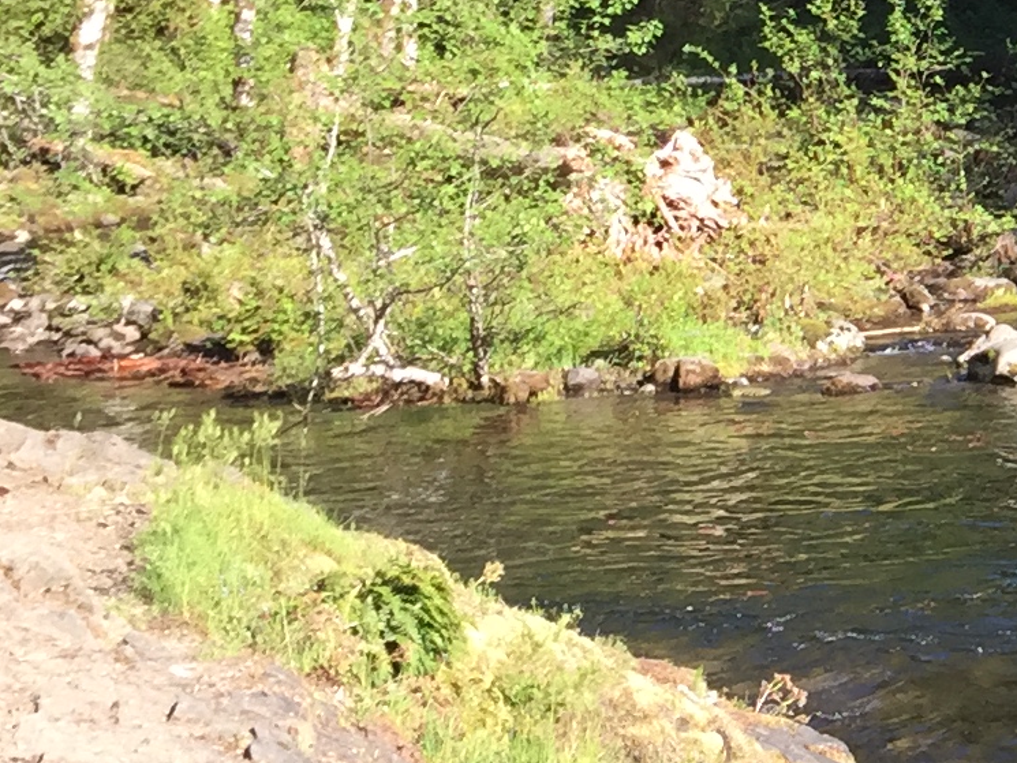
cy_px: 214
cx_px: 1985
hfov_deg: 13.5
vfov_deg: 11.7
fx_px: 3732
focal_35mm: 127
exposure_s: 1/384
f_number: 2.2
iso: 32
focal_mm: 4.15
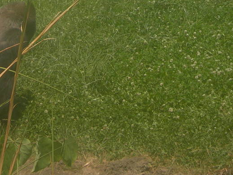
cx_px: 93
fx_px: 1494
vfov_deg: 6.6
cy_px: -63
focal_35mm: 222
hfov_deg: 8.9
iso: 50
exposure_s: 1/247
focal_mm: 14.9
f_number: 6.3
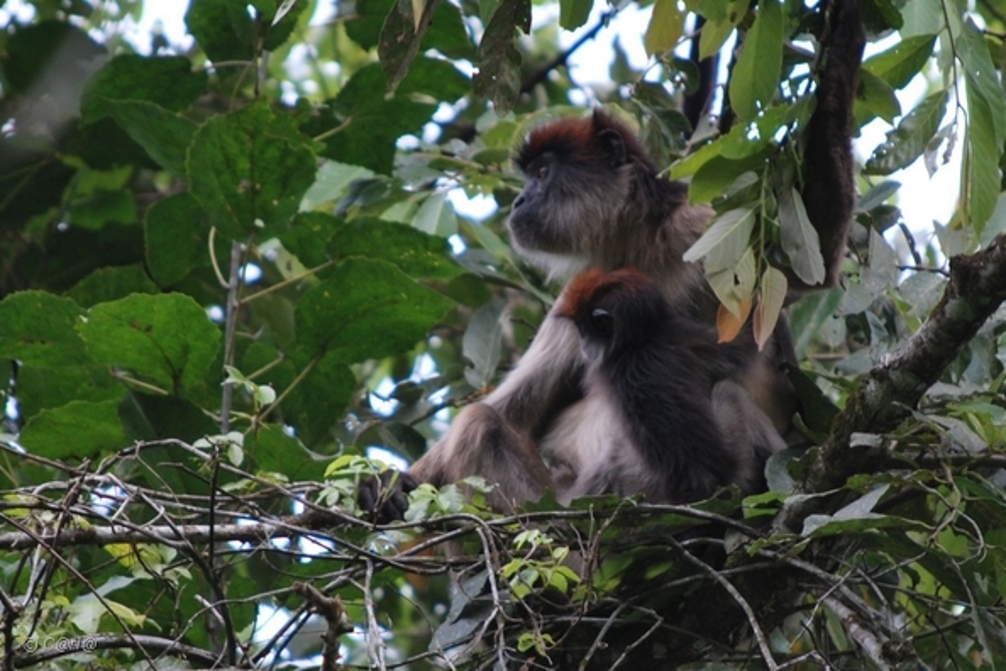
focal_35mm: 303
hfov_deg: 6.8
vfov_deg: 4.5
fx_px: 8467
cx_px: 505
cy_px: 336
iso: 200
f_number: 5.6
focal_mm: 200
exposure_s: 1/160
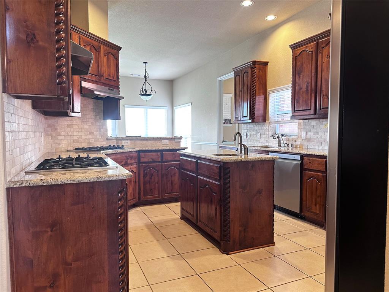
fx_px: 270
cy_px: 146
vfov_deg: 56.8
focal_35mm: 24
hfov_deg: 71.6
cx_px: 194
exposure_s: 1/60
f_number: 1.78
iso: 250
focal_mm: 6.86
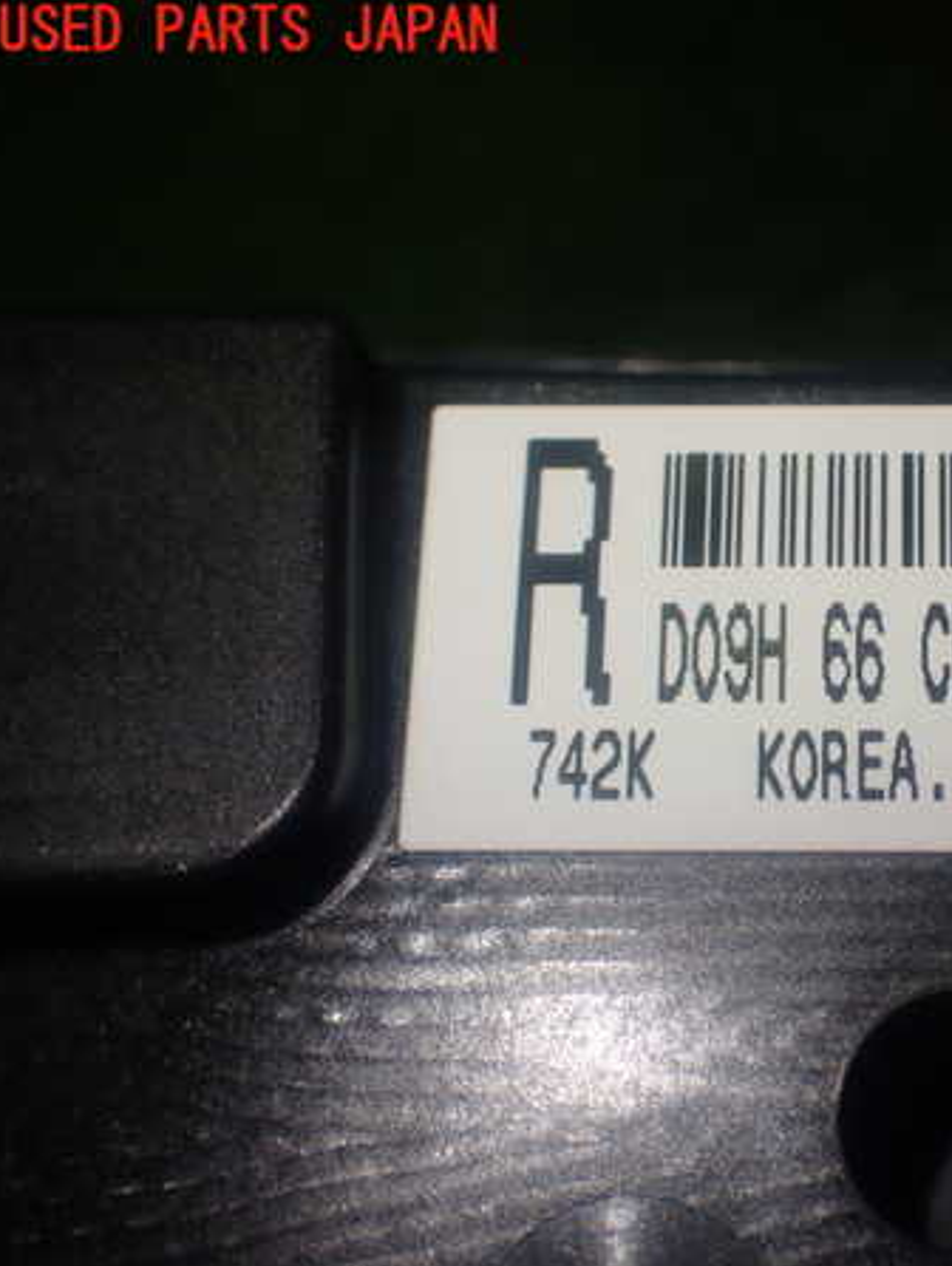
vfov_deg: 32.7
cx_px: 833
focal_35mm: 59
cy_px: 634
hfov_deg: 24.2
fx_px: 2160
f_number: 2.9
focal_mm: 7.84
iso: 100
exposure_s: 1/80
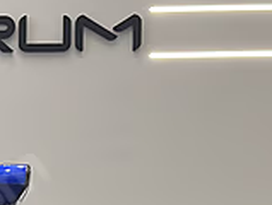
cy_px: 287
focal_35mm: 159
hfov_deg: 11.9
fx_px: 1252
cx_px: -127
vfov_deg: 9.2
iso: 125
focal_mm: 6.86
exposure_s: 1/100
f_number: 1.78
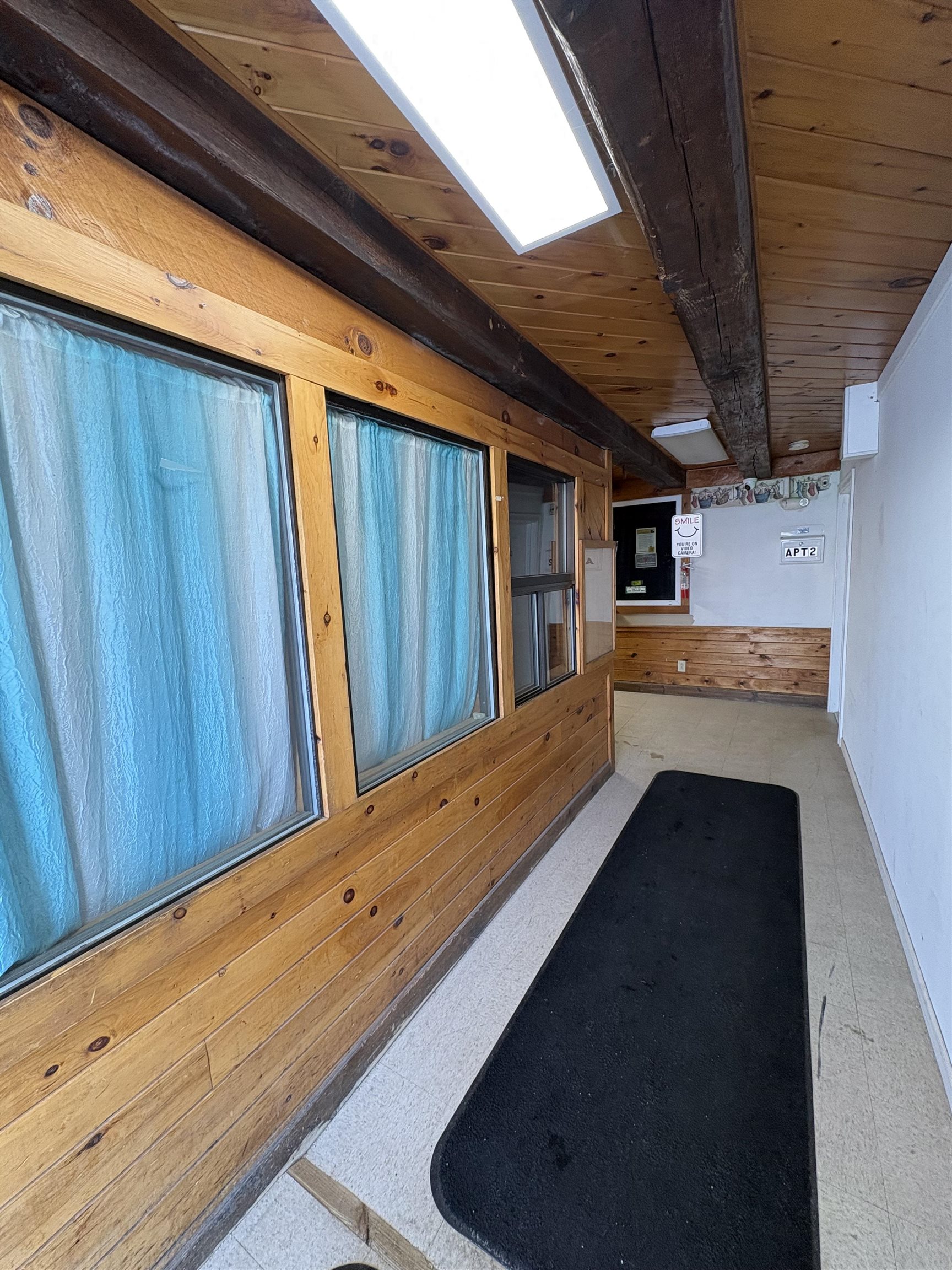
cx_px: 476
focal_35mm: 14
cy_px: 635
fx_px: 513
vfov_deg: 102.1
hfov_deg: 85.7
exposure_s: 1/60
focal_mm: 2.22
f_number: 2.2
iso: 160
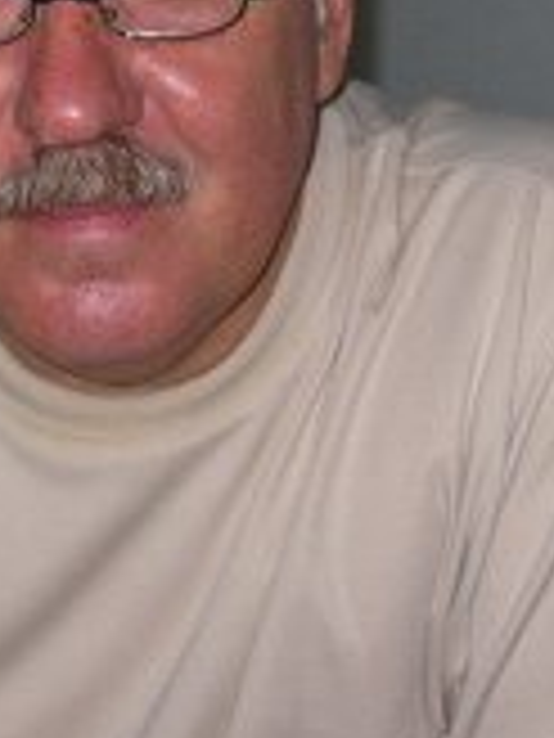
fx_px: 1707
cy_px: 104
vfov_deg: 23.9
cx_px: 79
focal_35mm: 80
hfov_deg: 18.2
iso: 50
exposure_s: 1/60
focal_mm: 5.8
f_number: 4.1
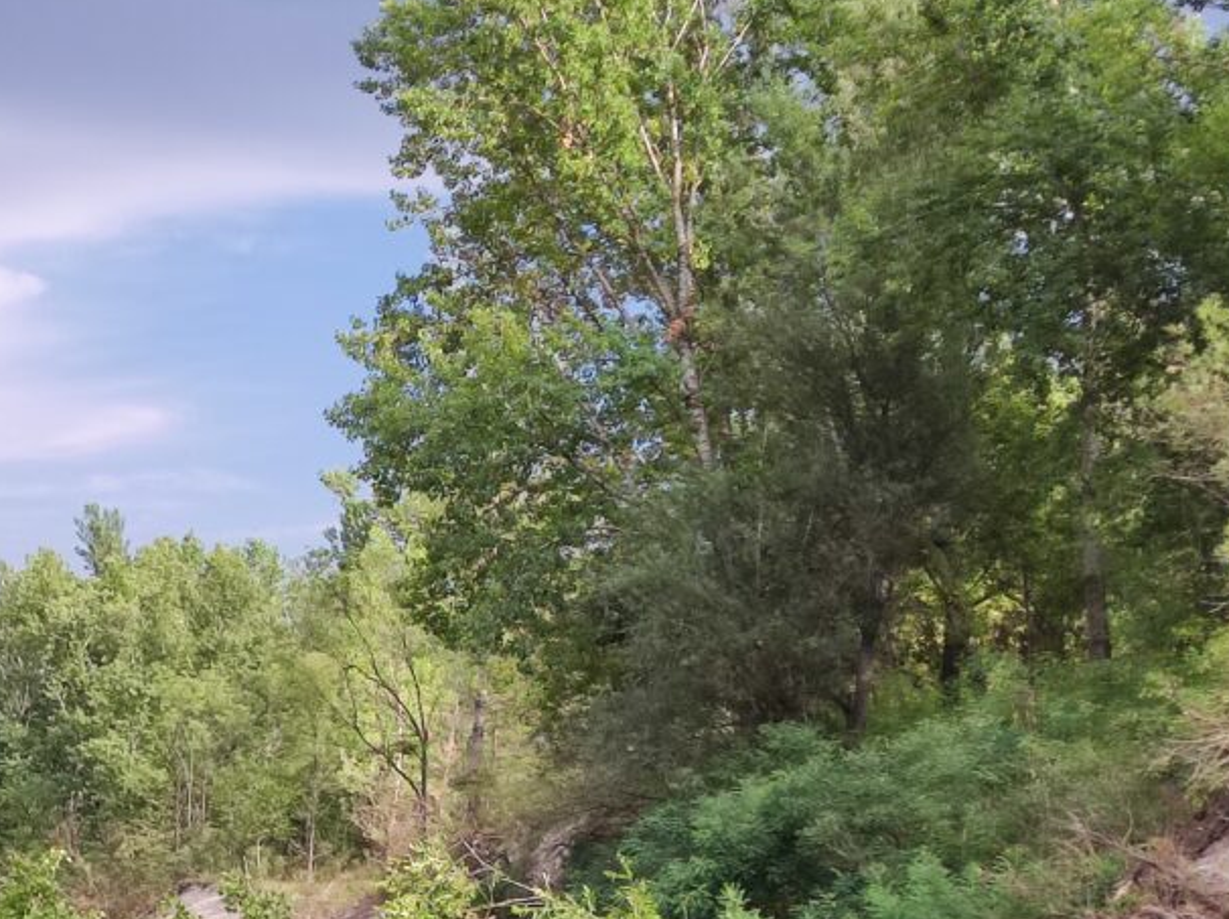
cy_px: 910
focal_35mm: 52
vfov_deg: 26.5
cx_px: 164
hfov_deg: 35.1
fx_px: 1844
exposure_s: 1/188
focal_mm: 4.7
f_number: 1.79
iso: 50
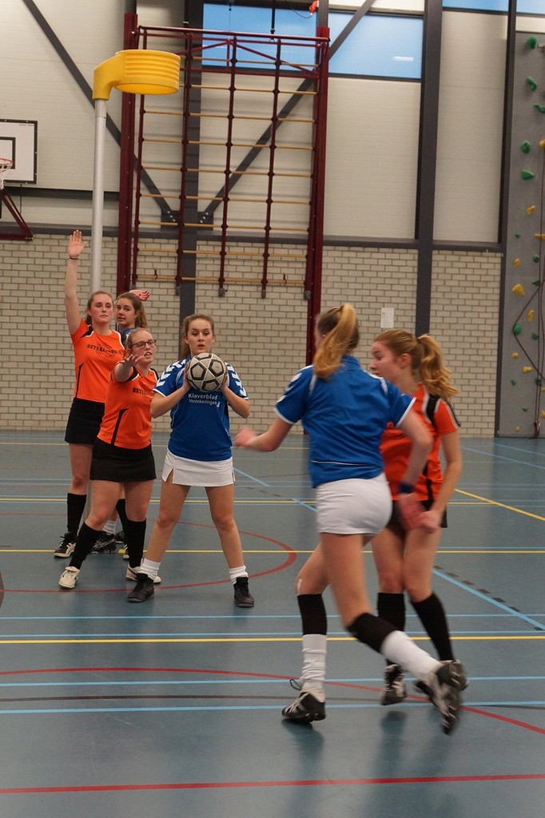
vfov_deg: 46.4
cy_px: 409
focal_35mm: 42
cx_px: 272
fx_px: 954
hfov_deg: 31.9
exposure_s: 1/160
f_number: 3.5
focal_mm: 28
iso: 1000
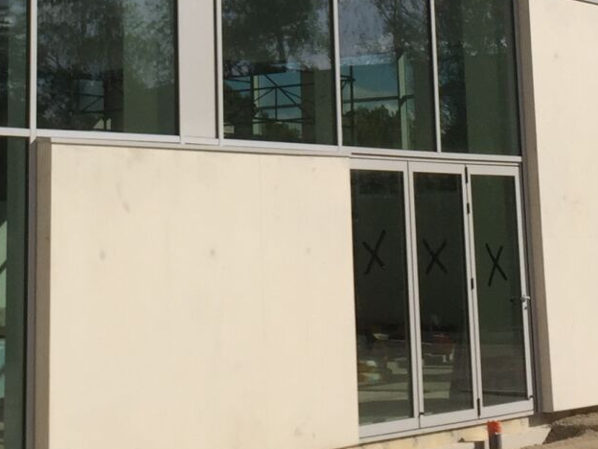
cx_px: 121
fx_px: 1607
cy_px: -168
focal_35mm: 93
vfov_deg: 15.0
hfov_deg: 20.8
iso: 32
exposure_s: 1/5650
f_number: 2.2
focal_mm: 4.15
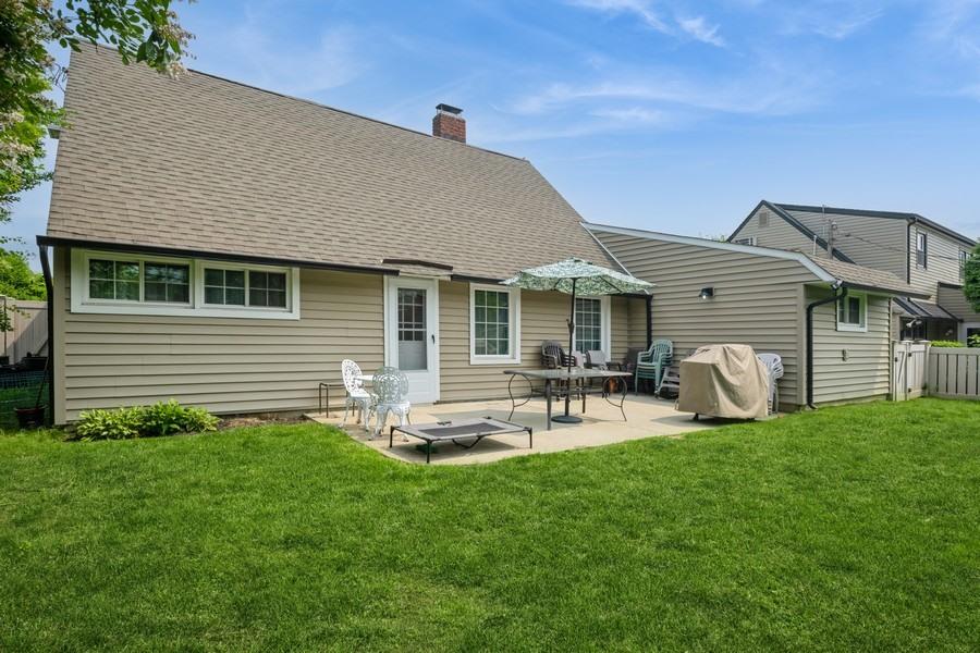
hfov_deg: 88.4
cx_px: 490
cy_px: 326
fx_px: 504
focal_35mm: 18
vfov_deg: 65.9
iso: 400
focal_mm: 18.5
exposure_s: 1/640
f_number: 11
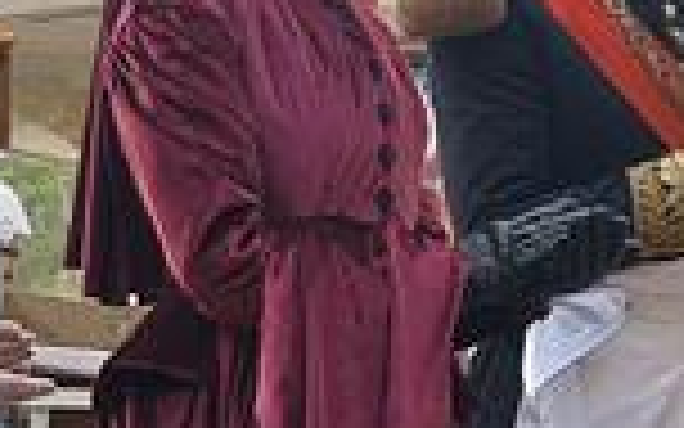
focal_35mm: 207
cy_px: 306
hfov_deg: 9.6
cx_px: 1238
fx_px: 3859
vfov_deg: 6.3
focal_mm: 6.57
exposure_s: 1/173
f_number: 1.6
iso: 50
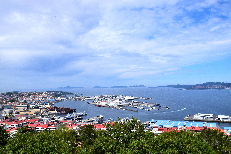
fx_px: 192
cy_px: 77
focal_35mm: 30
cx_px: 116
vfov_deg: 43.6
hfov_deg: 61.9
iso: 220
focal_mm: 20
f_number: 11
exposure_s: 1/500
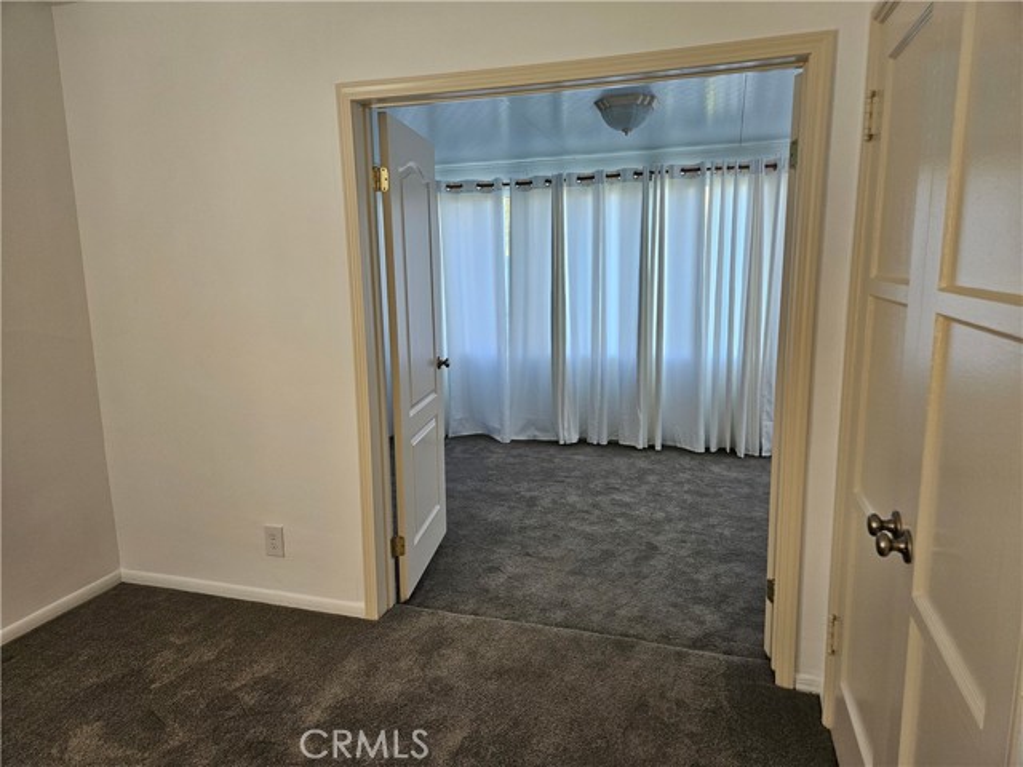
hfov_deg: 73.9
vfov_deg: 58.9
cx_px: 512
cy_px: 384
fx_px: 680
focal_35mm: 23
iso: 125
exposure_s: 1/120
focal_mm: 5.4
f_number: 1.8
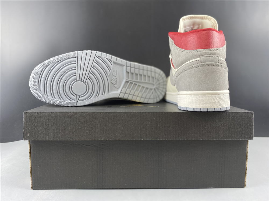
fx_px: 202
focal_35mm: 26
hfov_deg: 67.3
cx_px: 134
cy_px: 100
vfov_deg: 53.1
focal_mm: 4.25
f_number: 1.8
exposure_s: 1/50
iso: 64
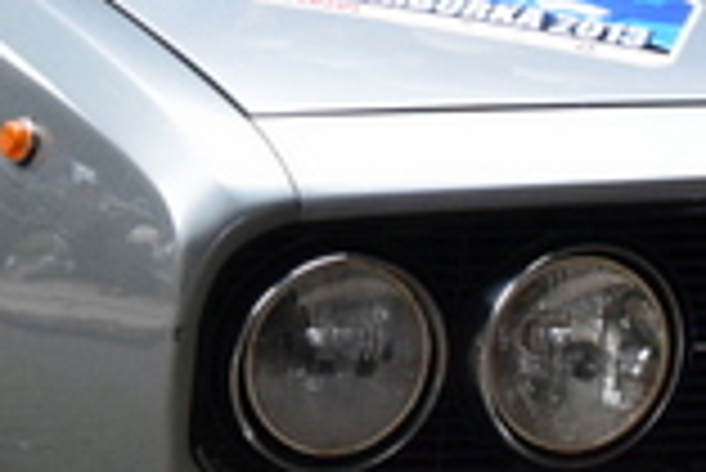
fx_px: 5252
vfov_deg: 5.1
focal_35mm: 268
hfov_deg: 7.7
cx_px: 139
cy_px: 36
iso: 1600
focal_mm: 35
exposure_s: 1/60
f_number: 8
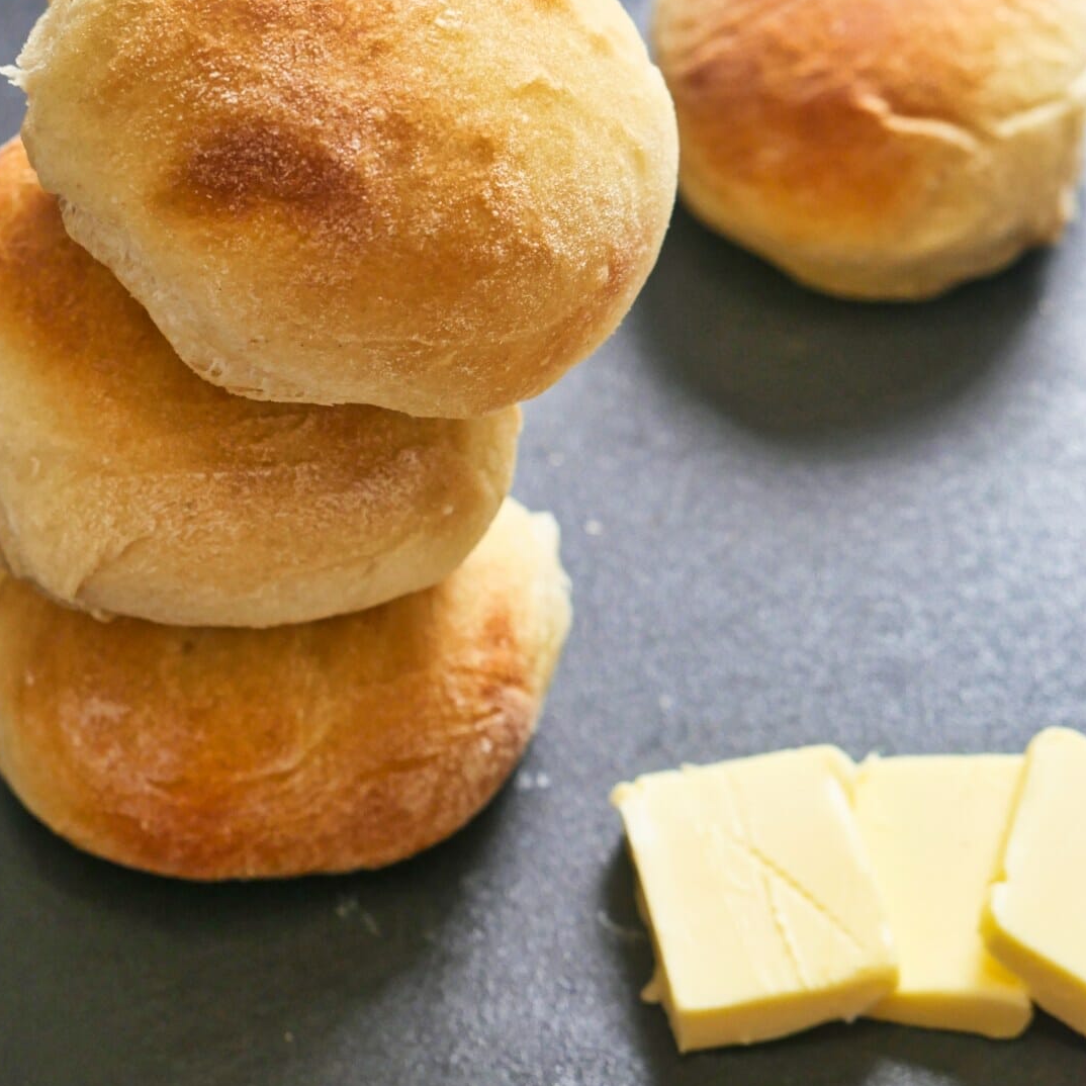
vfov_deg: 20.6
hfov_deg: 20.6
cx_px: 541
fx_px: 2982
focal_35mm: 84
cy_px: 377
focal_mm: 34
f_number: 5.6
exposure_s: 1/80
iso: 800
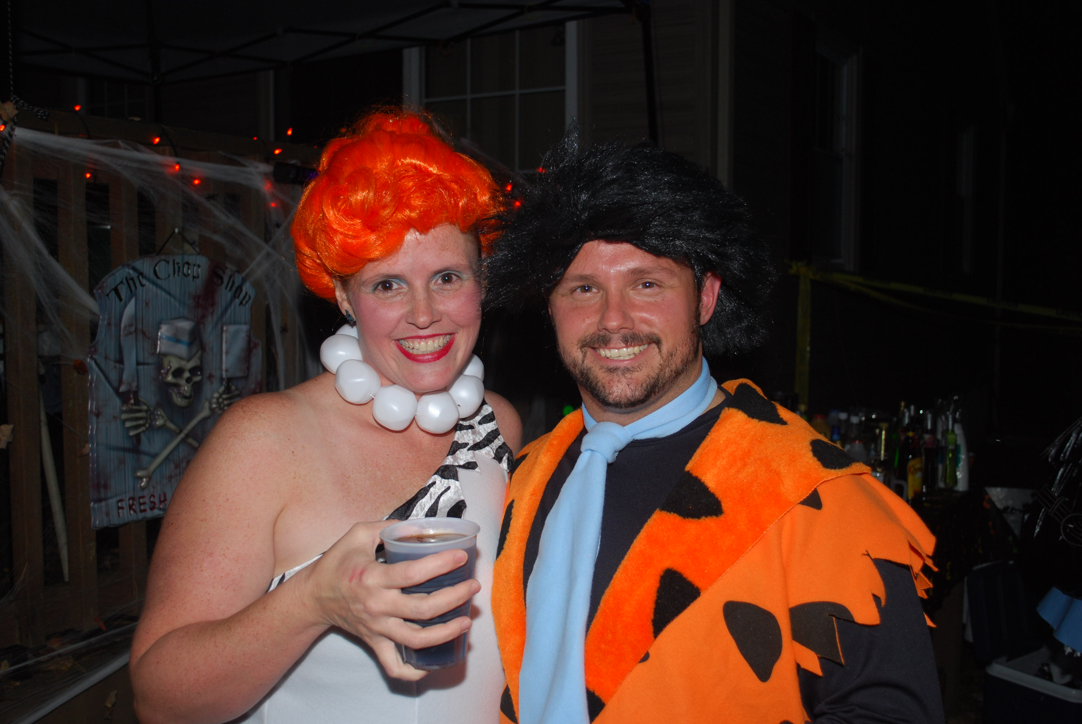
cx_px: 541
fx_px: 1174
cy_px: 362
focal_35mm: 39
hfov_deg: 49.5
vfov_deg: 34.3
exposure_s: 1/60
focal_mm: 26
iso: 200
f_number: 4.2
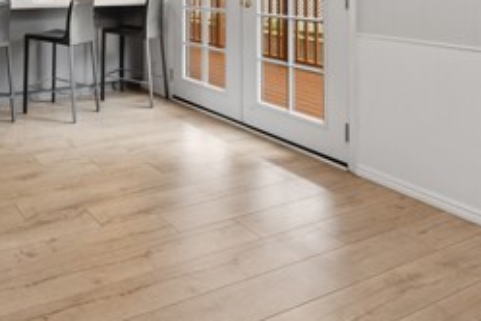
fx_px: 481
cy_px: -34
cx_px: 73
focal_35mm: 36
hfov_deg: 49.0
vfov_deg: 32.4
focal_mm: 14
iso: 100
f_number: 8
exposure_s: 1/3
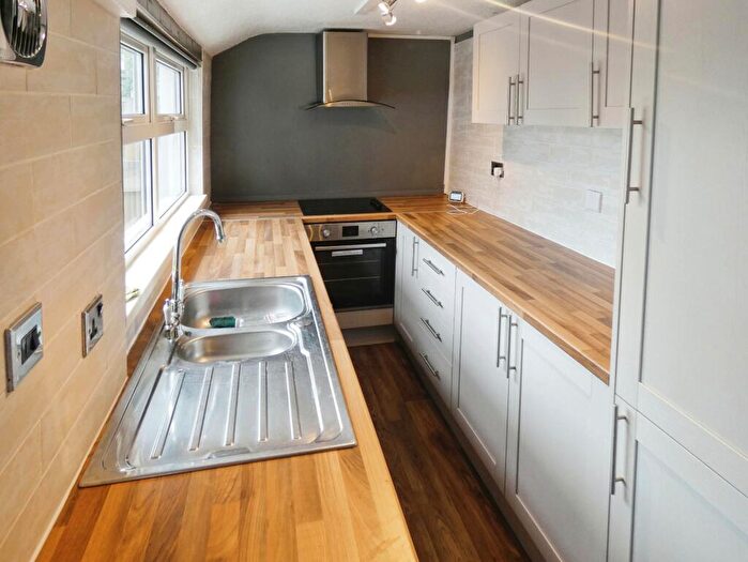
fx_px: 432
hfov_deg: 81.7
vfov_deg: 66.0
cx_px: 374
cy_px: 281
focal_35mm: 20
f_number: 2.8
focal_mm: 3.6
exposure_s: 1/60
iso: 125
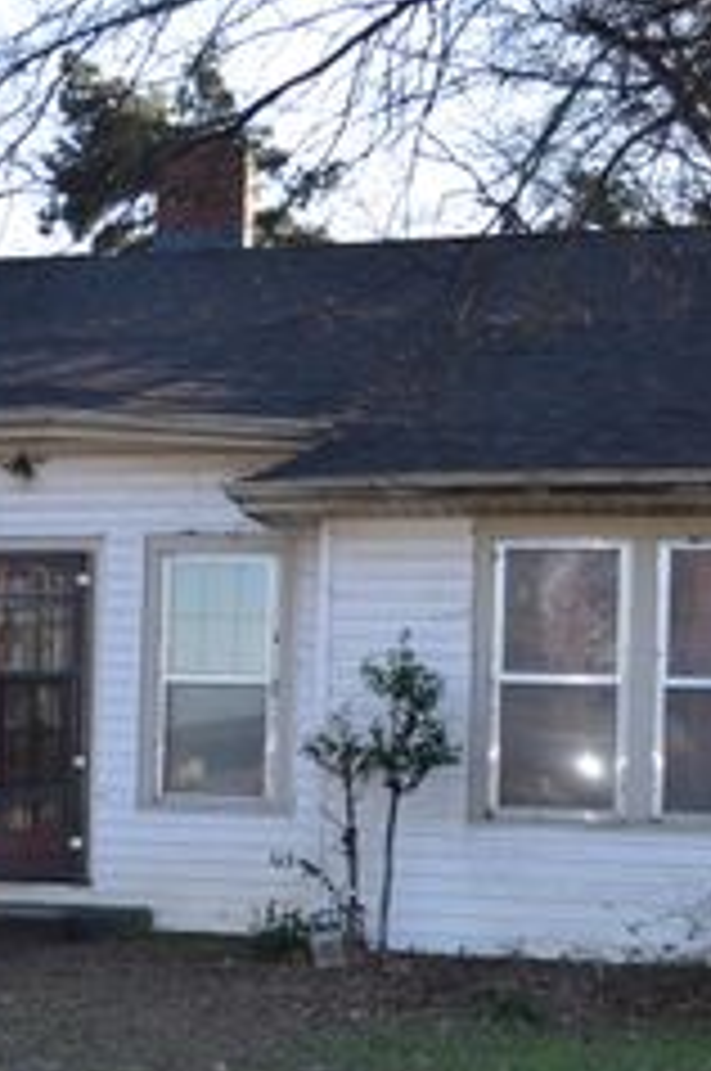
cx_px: 54
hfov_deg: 21.0
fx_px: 1872
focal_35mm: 63
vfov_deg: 31.7
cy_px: 704
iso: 100
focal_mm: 20
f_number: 4.5
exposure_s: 1/200
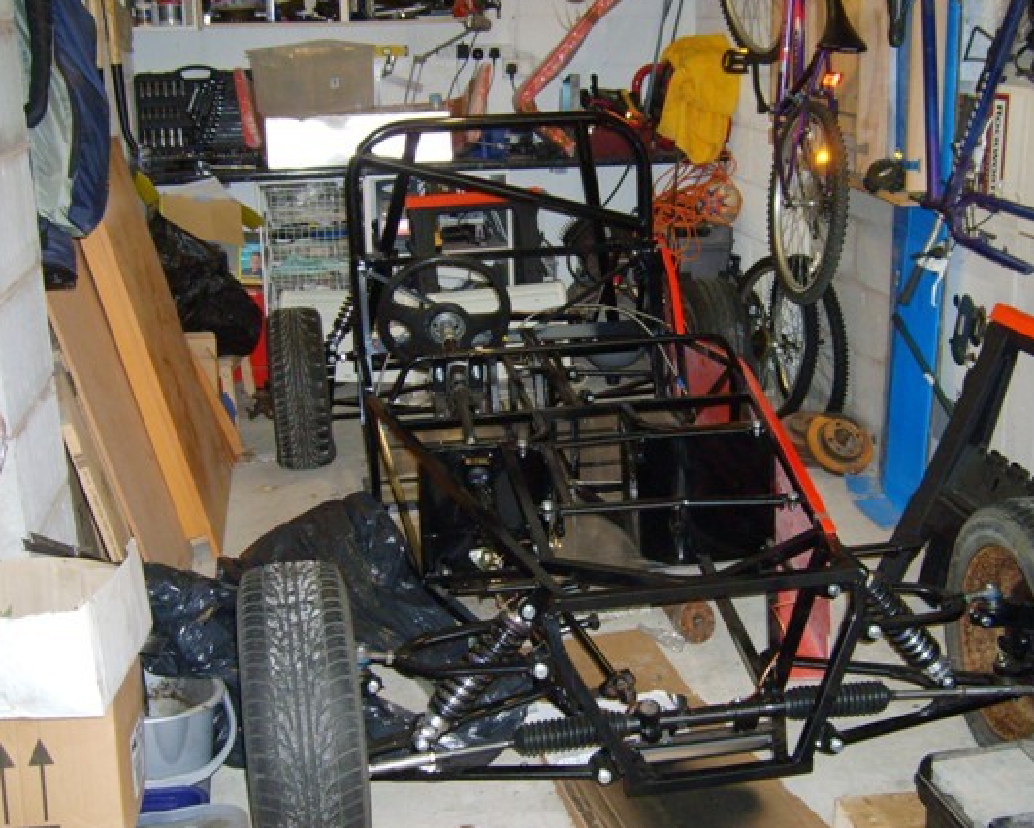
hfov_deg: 44.7
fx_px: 1255
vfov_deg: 36.5
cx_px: 578
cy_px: 423
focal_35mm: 41
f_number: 2.8
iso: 235
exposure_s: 1/45
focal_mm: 5.8
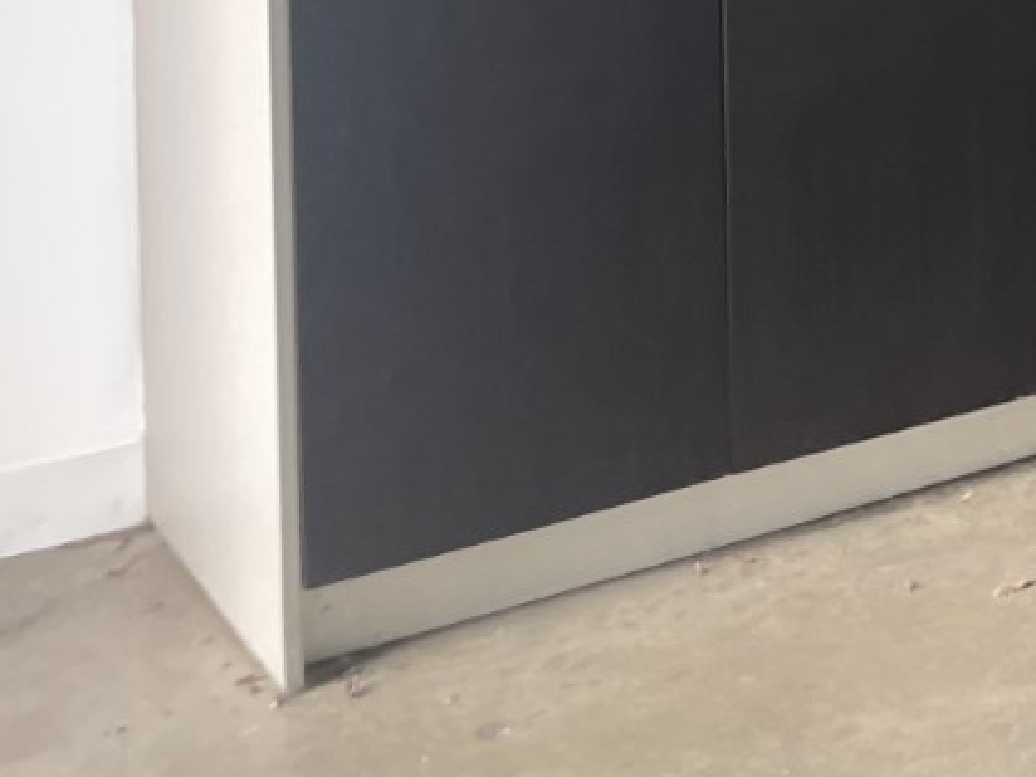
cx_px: 1696
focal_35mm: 97
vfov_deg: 13.5
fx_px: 2903
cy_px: -663
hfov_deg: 17.5
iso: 200
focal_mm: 5.1
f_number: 1.6
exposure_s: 1/60
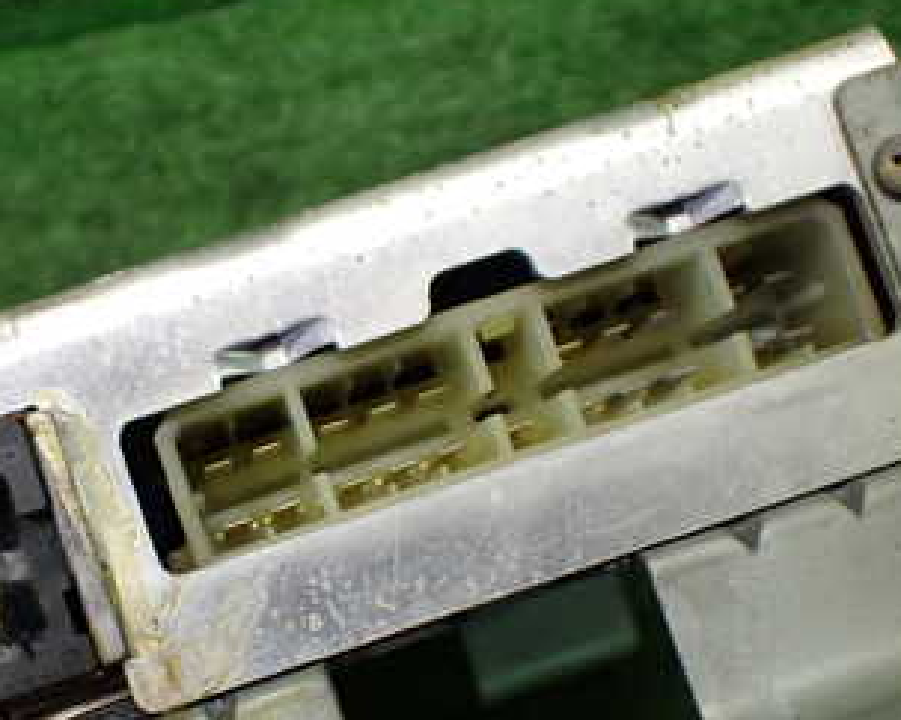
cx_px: 265
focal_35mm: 58
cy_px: 512
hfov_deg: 32.1
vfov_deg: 26.0
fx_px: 1546
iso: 400
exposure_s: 1/125
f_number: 2.3
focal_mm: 5.4
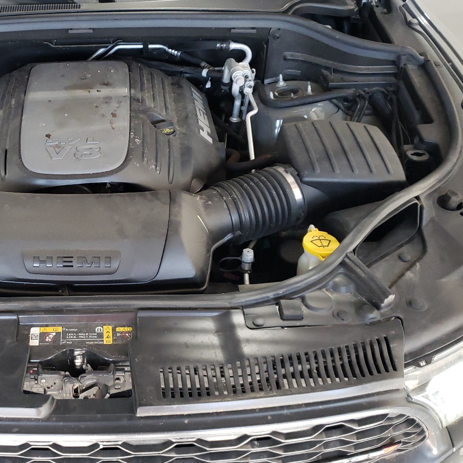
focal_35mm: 41
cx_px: 81
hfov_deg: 39.0
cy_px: 186
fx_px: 620
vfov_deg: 40.7
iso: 275
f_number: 1.5
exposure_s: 1/60.2
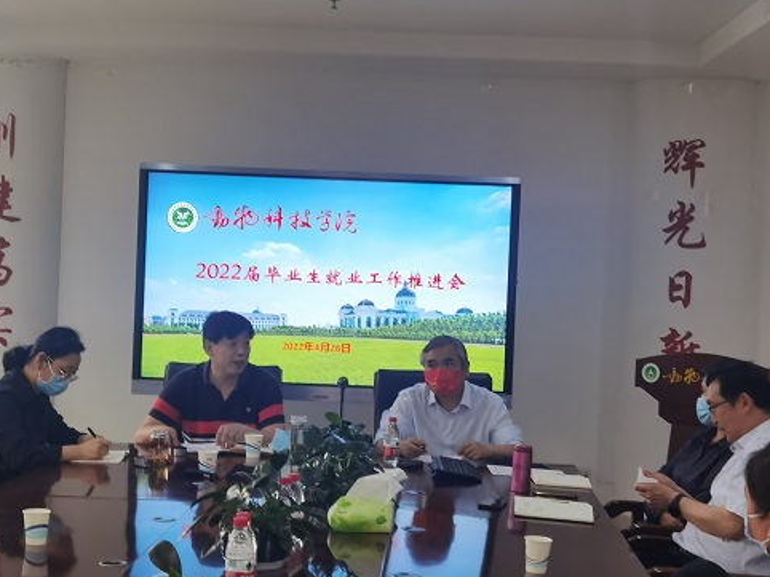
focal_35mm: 66
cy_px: 300
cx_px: 367
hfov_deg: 29.4
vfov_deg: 22.2
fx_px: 1467
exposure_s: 1/53.8
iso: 50
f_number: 1.9
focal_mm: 6.71
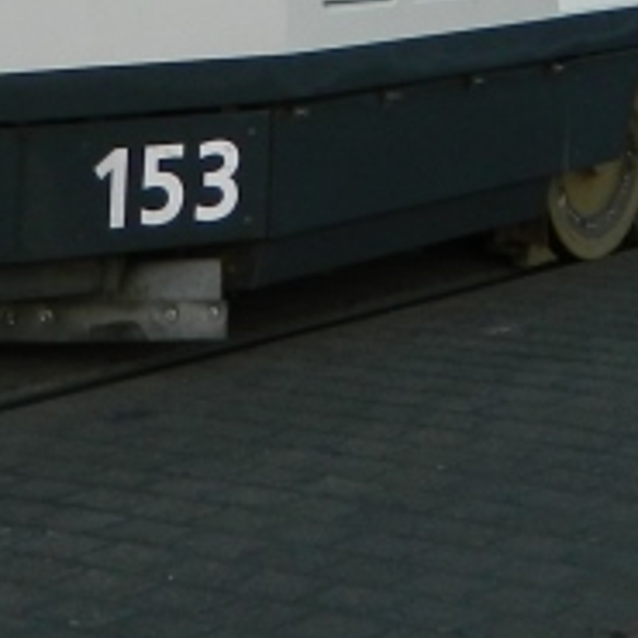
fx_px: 3170
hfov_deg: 11.5
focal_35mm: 152
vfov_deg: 10.9
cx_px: 497
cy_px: -448
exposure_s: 1/60
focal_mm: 5.6
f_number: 3.2
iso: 80
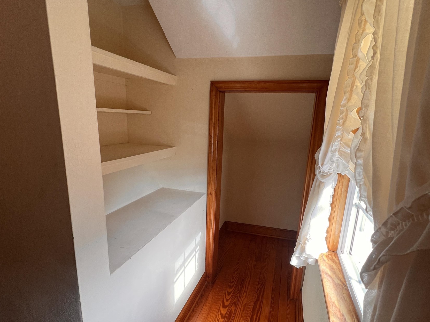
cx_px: 216
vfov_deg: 71.5
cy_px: 175
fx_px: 224
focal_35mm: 18
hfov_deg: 87.8
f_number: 1.8
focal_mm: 1.57
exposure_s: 1/120
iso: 80
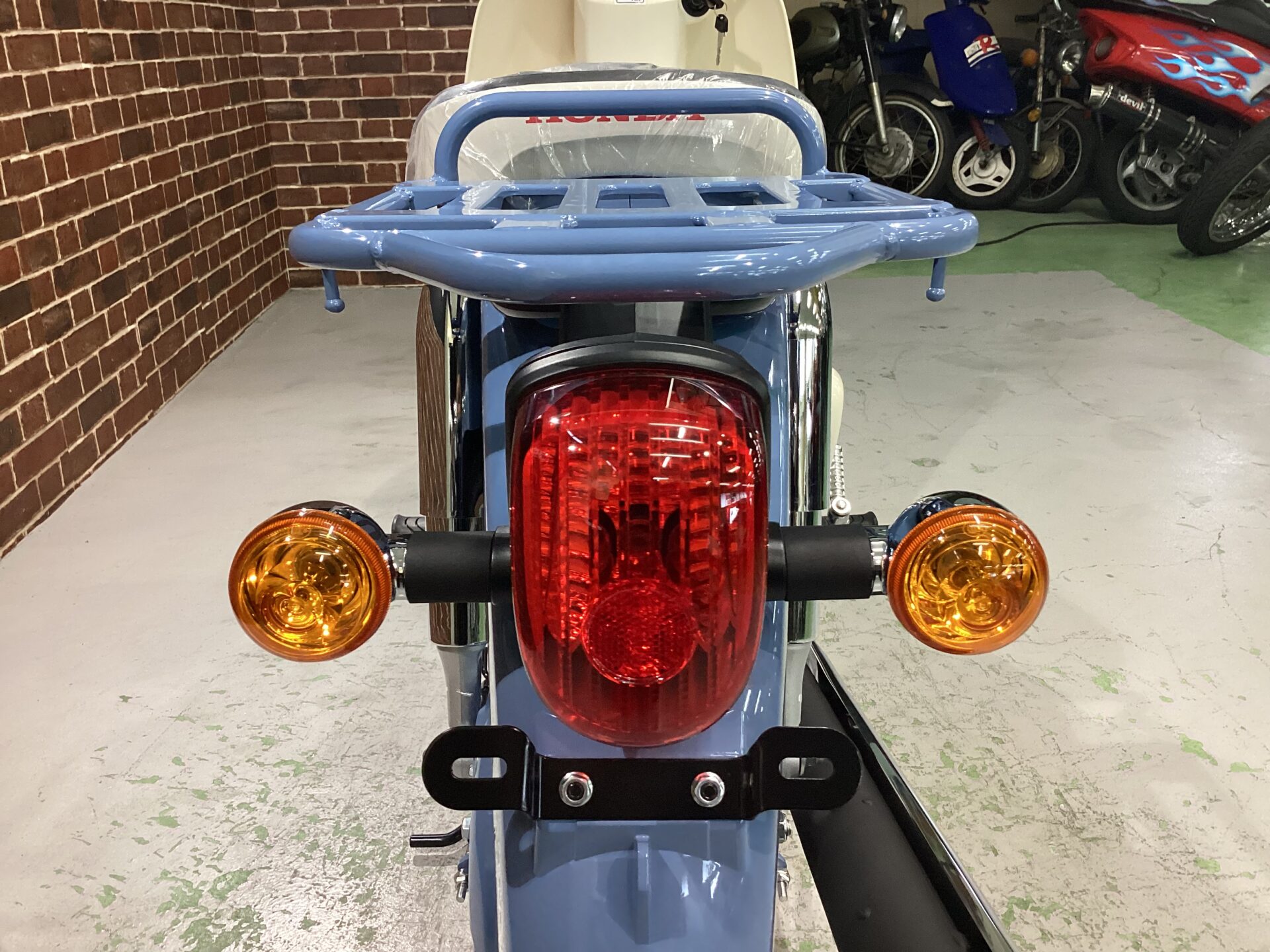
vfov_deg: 45.4
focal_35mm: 31
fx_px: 1137
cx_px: 635
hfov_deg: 58.4
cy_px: 476
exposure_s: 1/60
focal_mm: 3.3
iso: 125
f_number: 2.4
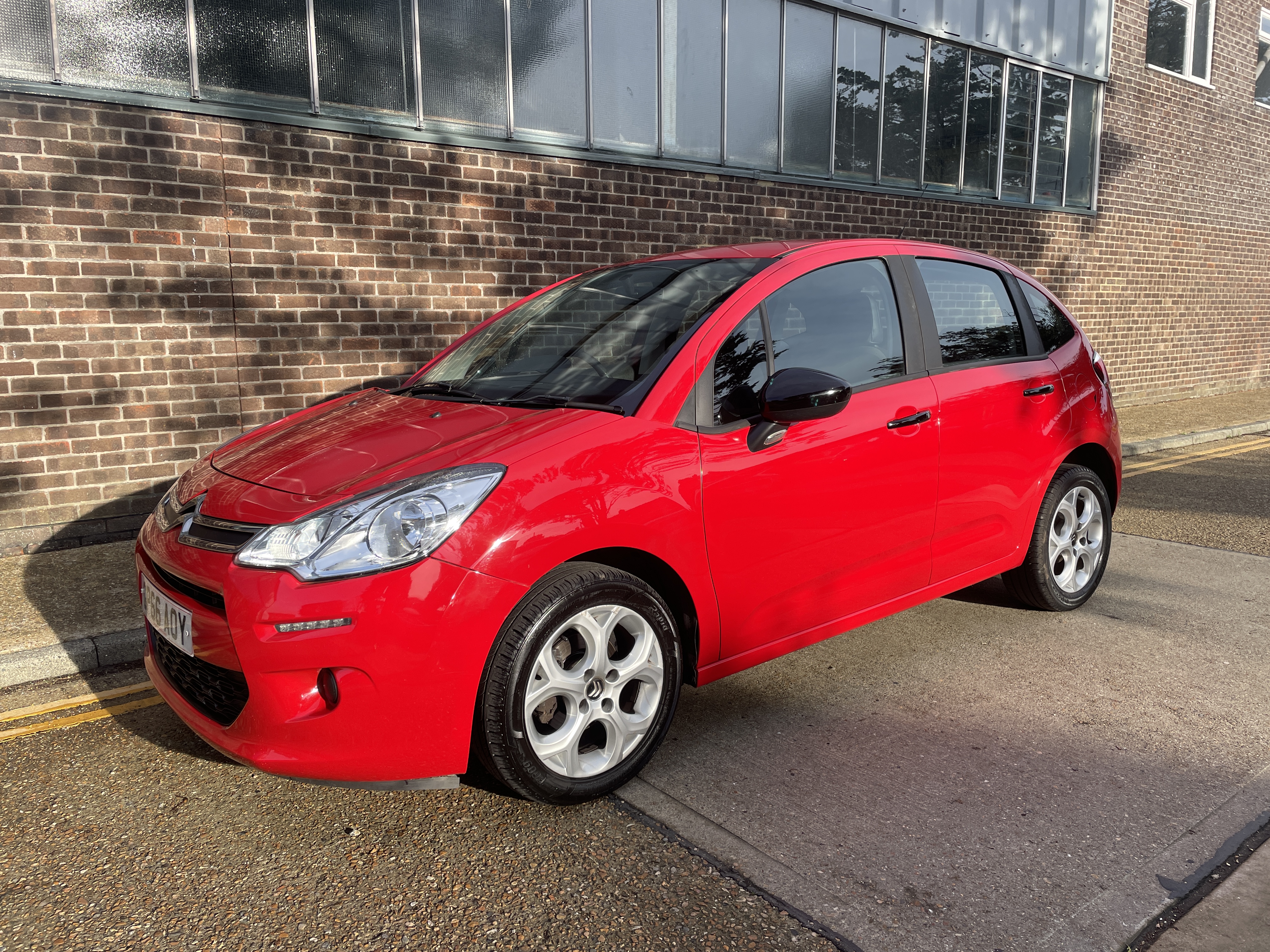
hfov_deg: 67.3
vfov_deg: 53.1
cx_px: 635
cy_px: 476
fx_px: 954
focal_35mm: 26
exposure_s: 1/1072
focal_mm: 4.2
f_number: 1.6
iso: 32
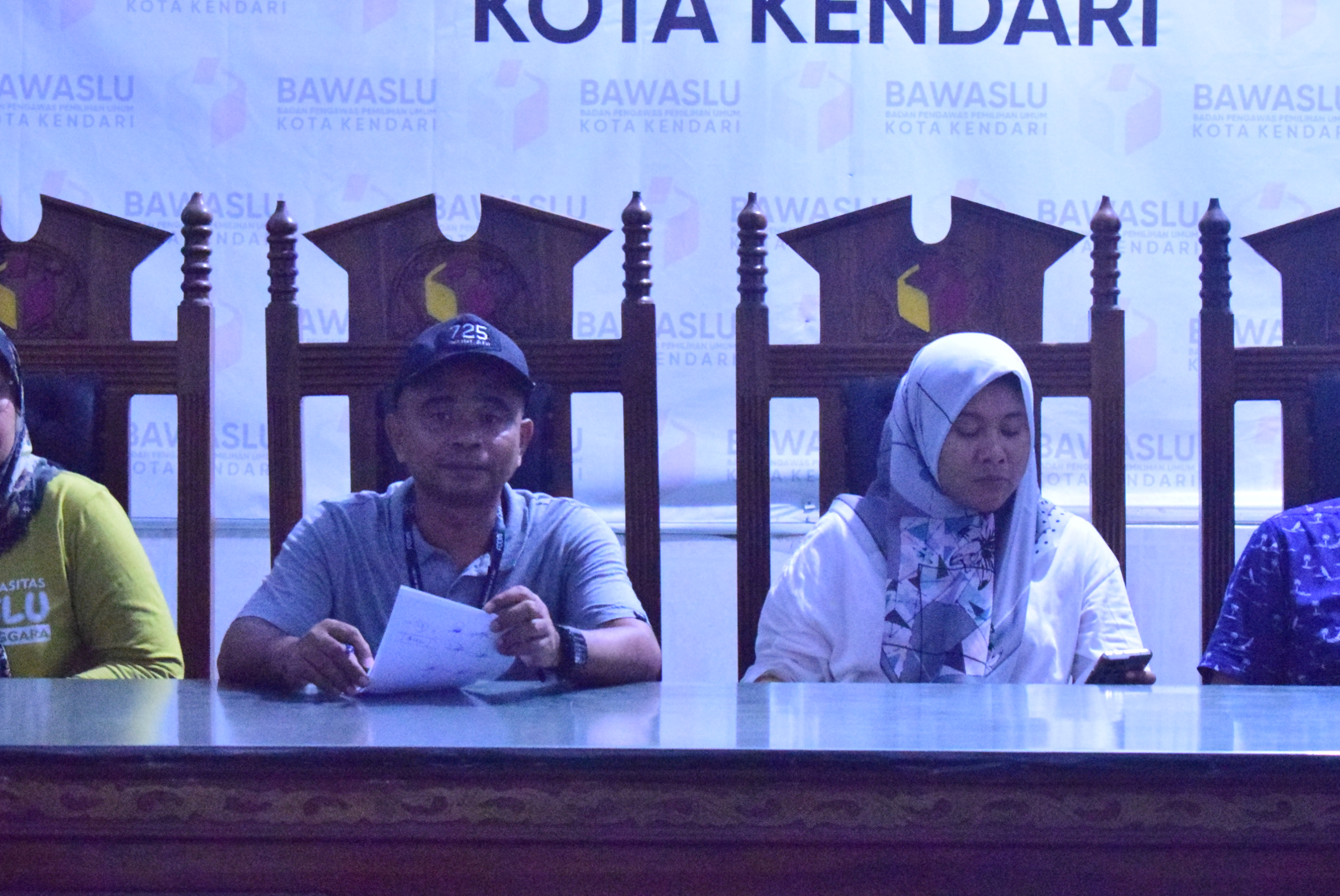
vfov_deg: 13.8
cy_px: 522
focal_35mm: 99
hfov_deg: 20.6
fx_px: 3688
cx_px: 699
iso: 12800
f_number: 5.6
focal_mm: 52
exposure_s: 1/80
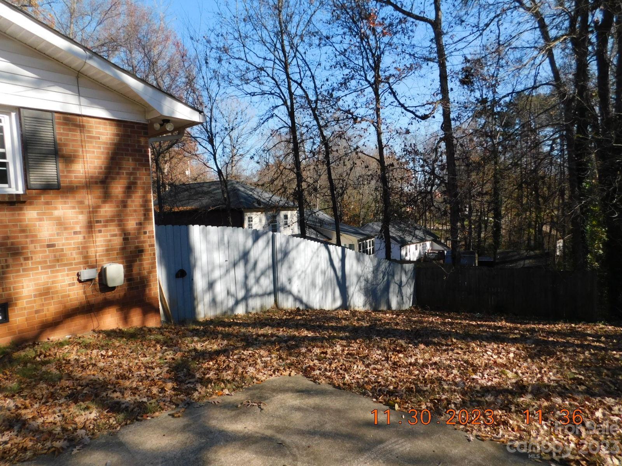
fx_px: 413
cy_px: 233
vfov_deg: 58.9
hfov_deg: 73.9
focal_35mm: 23
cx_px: 311
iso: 125
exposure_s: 1/800
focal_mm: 4
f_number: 3
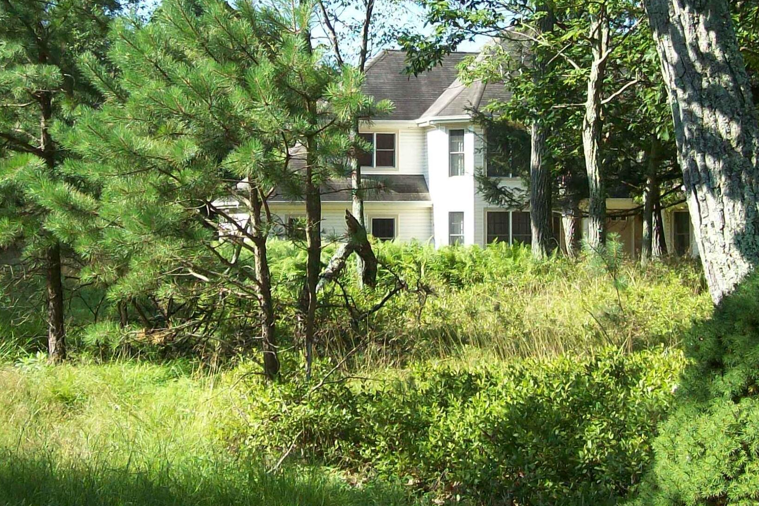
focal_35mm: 69
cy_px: 148
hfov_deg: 29.2
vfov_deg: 19.6
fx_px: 1454
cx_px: 393
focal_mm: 6
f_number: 2.7
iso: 80
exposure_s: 1/432
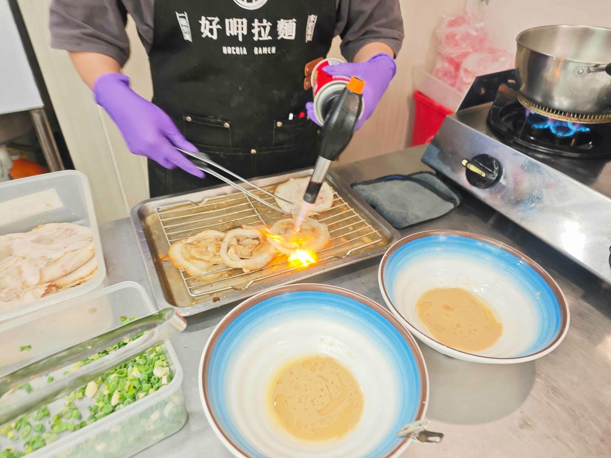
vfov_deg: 58.9
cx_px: 306
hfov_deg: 73.9
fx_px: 406
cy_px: 229
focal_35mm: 23
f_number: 2
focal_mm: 8.72
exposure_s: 1/60
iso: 160
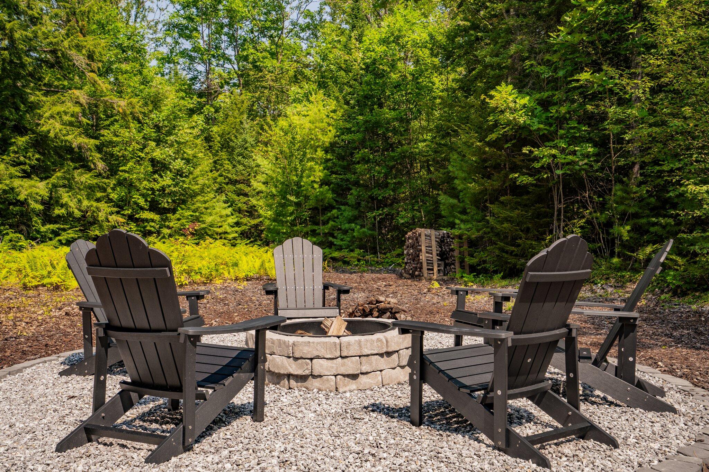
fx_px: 689
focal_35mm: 35
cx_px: 354
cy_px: 236
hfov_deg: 54.4
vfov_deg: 37.8
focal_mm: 35
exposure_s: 1/100
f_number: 9
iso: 50
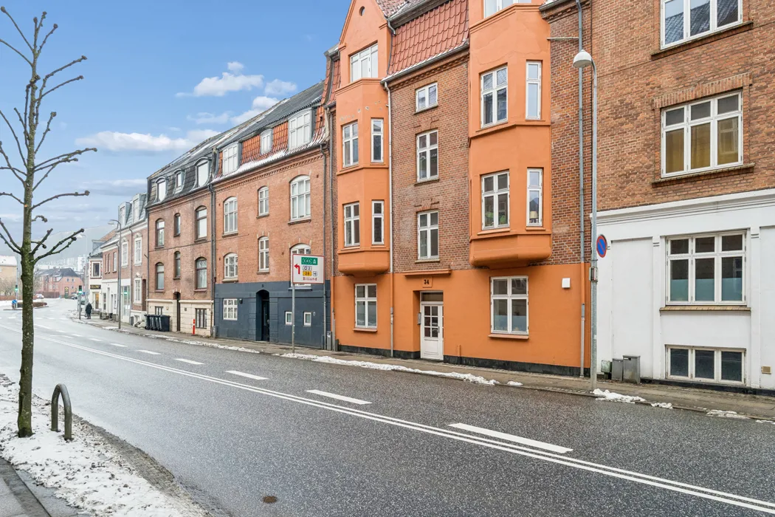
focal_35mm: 24
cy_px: 258
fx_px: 506
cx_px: 388
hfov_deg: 74.9
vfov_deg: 54.1
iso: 1600
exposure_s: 1/80
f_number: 8
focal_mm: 23.5
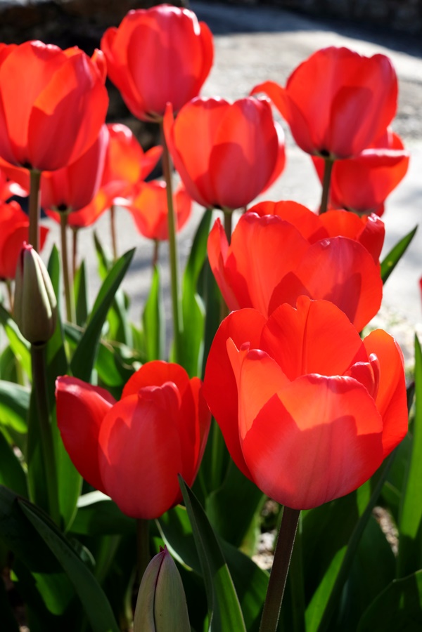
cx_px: 211
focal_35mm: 41
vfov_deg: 47.4
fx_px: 721
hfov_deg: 32.6
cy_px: 316
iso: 200
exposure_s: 1/120
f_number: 8
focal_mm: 27
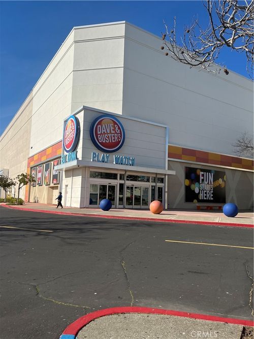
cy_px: 170
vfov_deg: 67.3
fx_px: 254
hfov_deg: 53.0
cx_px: 127
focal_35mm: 26
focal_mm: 5.1
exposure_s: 1/9901
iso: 50
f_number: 1.6
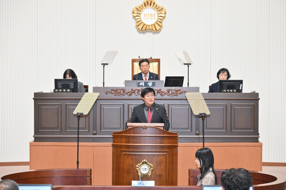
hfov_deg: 21.0
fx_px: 771
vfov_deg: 14.1
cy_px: 95
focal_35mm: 97
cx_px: 143
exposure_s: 1/250
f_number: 6.3
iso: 4000
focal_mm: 97
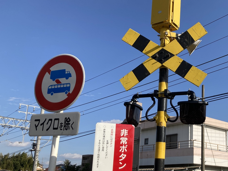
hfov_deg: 41.3
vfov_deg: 32.7
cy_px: 111
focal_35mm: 44
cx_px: 178
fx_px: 290
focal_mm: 3.99
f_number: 1.8
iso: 20
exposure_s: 1/2288
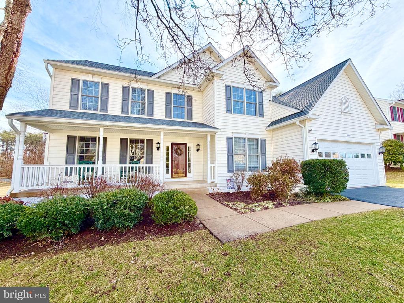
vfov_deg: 85.7
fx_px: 163
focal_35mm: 14
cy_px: 152
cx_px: 202
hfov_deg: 102.1
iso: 40
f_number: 2.2
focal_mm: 2.22
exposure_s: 1/619
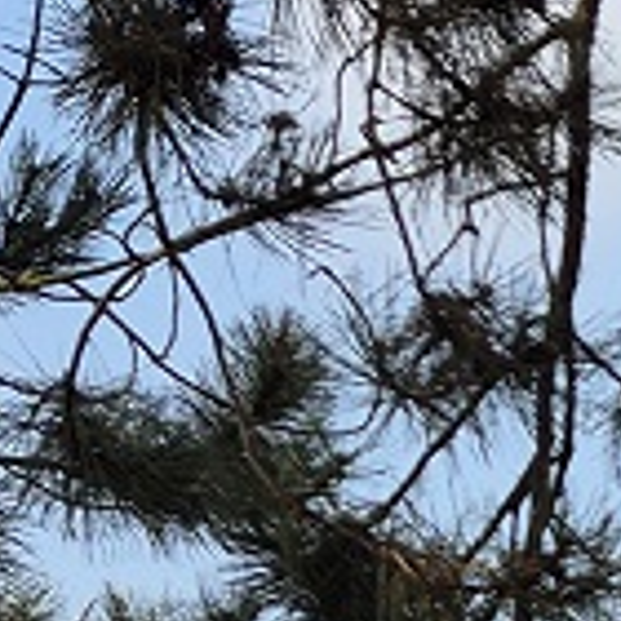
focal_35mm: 193
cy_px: 1322
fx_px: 3917
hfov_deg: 8.2
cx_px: 1604
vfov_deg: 8.5
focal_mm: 5.4
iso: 25
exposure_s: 1/1396
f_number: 1.8
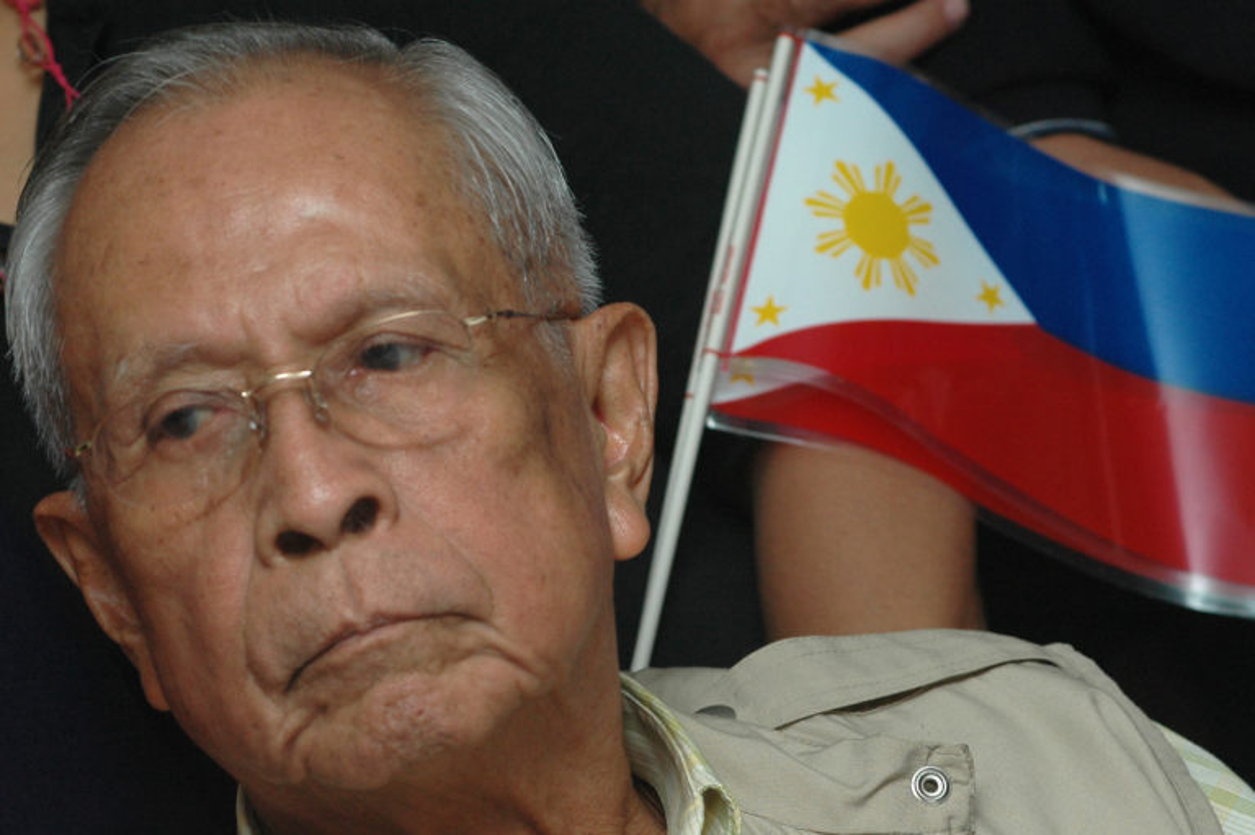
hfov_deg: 13.0
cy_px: 418
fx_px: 5487
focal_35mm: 158
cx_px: 628
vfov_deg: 8.7
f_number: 5.6
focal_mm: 105
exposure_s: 1/100
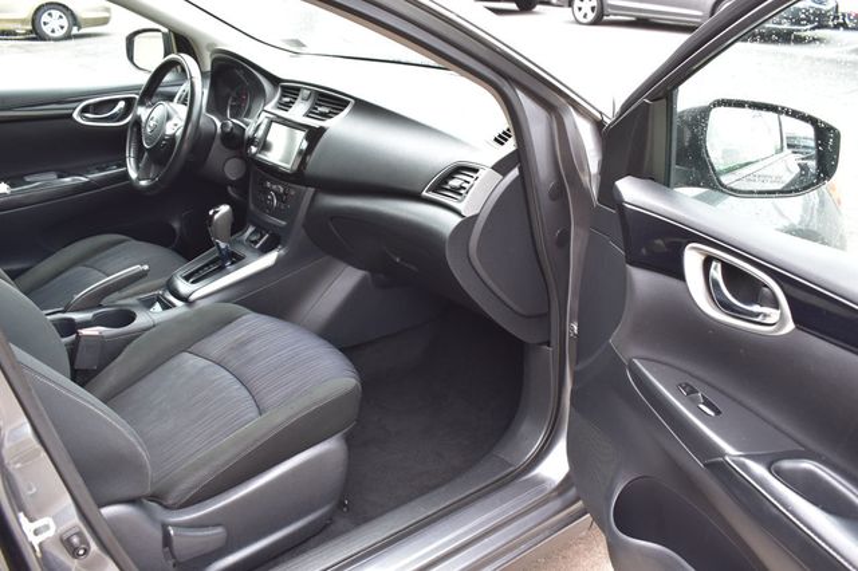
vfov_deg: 39.9
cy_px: 286
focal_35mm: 33
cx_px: 429
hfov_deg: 57.2
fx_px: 786
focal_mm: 22
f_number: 7.1
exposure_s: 1/30
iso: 400
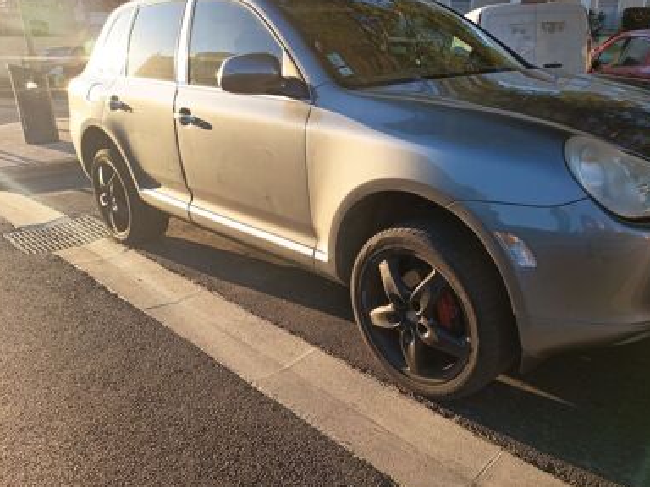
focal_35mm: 30
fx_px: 563
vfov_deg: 46.8
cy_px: 244
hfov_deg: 59.7
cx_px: 374
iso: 59
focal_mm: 5.24
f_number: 1.7
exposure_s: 1/100
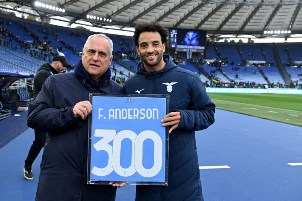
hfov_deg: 73.8
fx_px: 201
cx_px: 151
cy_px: 100
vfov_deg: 53.1
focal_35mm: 24
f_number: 4
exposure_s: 1/1000
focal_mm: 24
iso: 1600
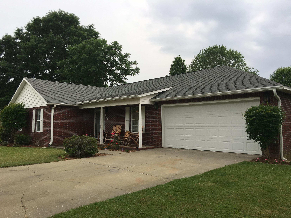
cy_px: 109
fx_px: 244
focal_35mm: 29
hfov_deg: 61.7
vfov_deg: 48.2
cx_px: 146
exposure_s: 1/493
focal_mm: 4.15
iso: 25
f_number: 2.2
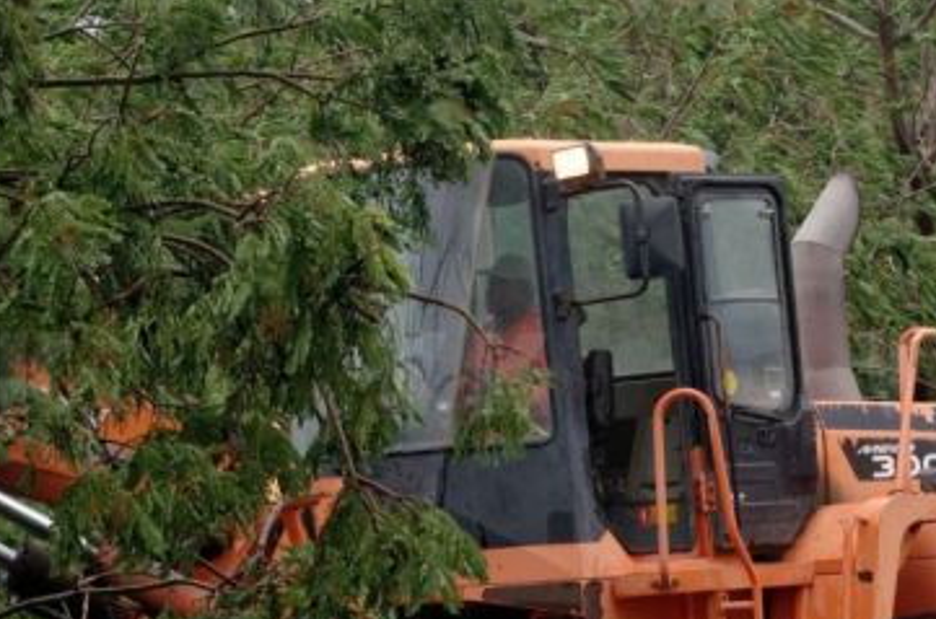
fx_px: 6045
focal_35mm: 233
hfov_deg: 8.8
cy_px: 453
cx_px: 215
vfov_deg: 5.9
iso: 1600
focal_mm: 70
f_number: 9
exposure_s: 1/320
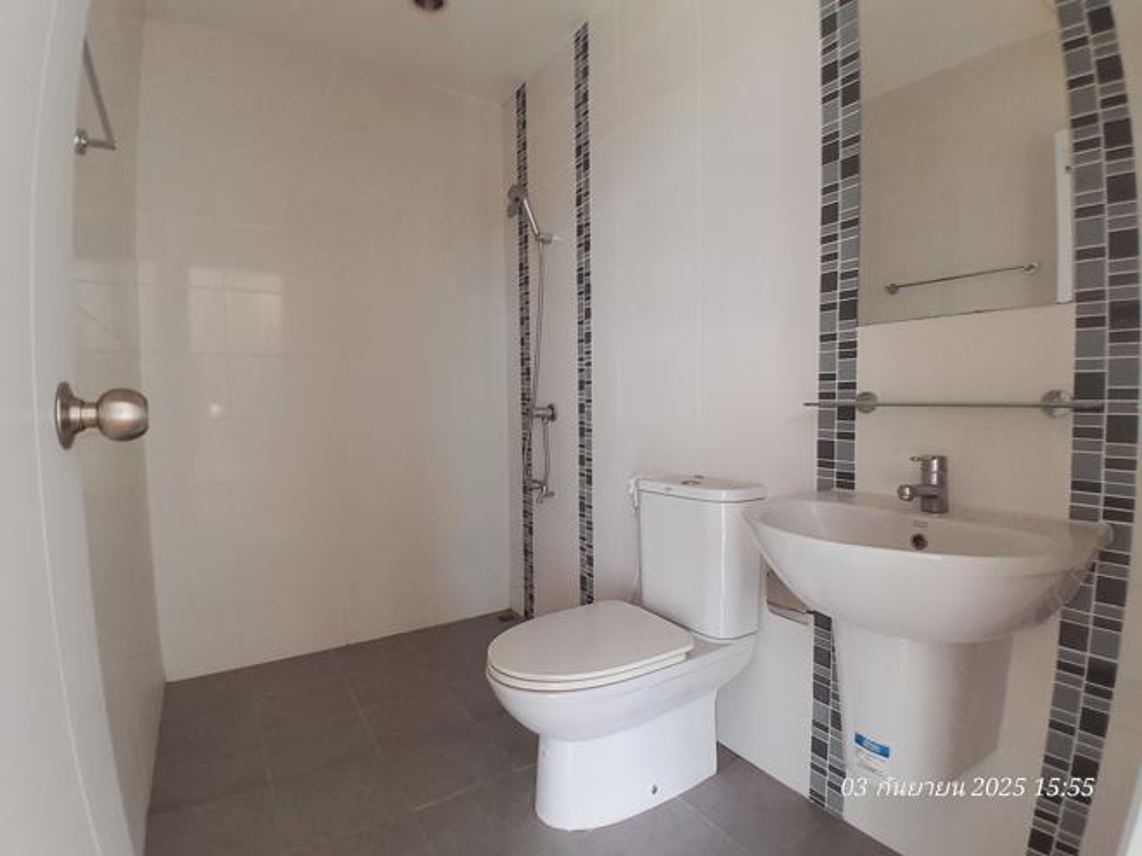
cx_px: 571
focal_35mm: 17
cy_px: 428
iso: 50
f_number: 2.2
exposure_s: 1/25
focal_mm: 1.46
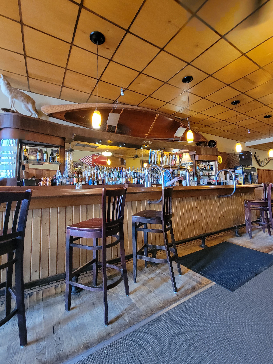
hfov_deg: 85.7
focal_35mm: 14
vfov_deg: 102.0
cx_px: 135
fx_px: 147
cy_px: 175
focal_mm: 2.2
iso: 640
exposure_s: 1/29
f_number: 2.2
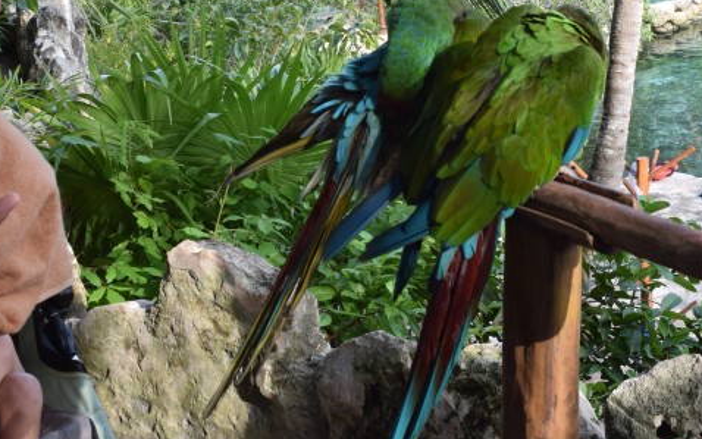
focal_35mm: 72
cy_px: 38
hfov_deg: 28.6
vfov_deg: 17.8
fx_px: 1378
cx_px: 401
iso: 400
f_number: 7.1
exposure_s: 1/200
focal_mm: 22
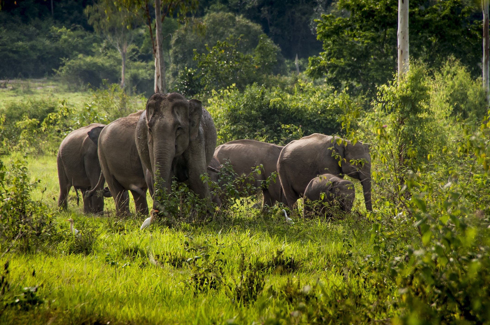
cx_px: 245
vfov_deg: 3.4
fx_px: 5506
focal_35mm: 405
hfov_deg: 5.1
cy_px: 162
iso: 400
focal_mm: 270
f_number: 9
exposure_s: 1/400
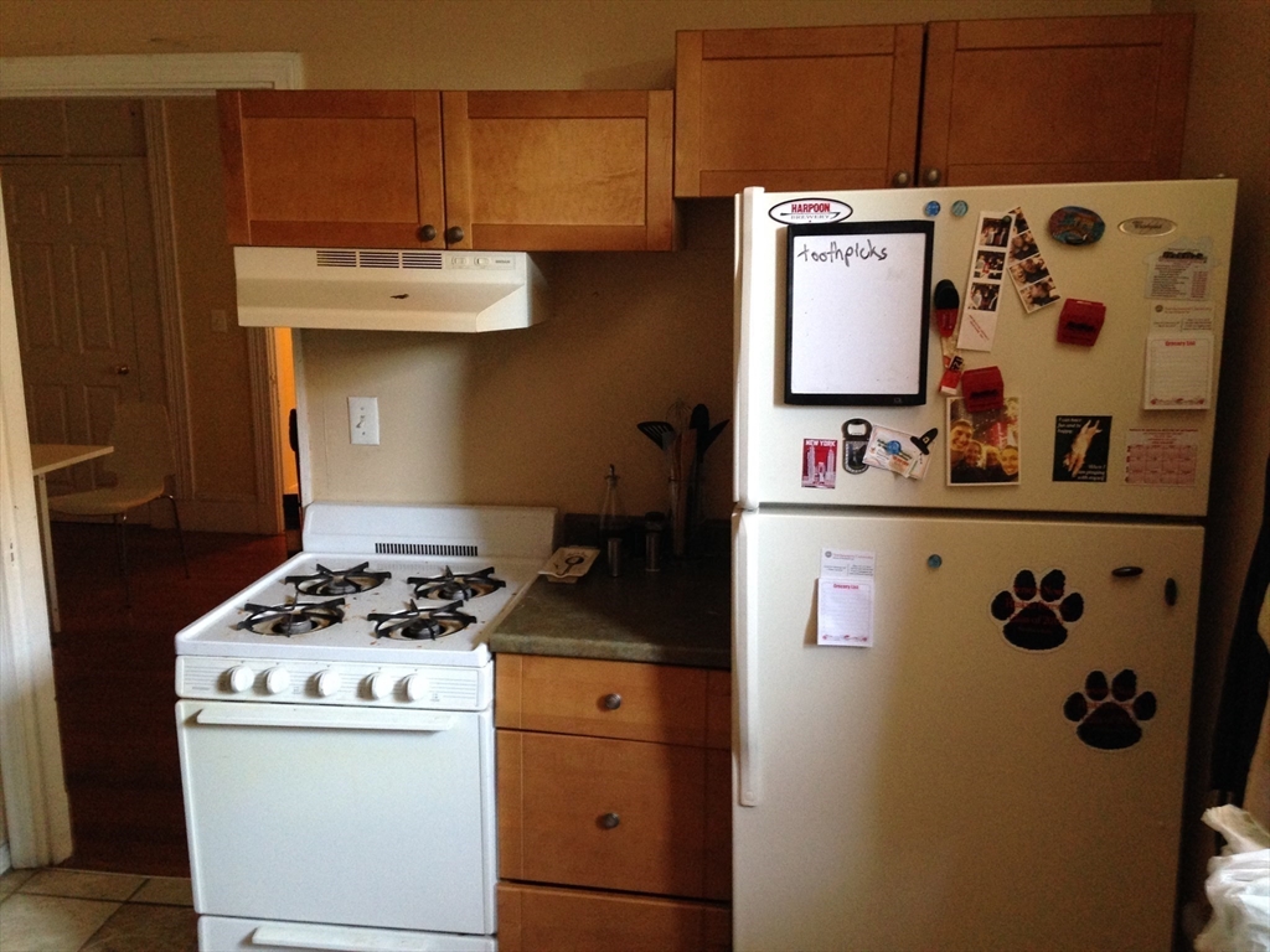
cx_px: 635
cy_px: 476
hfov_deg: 55.4
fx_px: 1211
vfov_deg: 42.9
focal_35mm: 33
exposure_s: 1/20
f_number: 2.4
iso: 250
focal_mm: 4.12
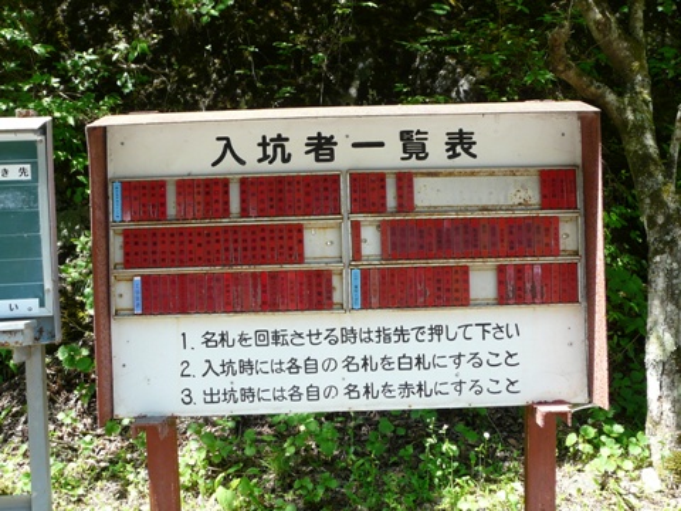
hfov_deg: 46.8
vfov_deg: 36.0
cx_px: 340
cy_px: 256
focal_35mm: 40
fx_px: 787
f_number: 4
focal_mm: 5
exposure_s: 1/125
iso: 100
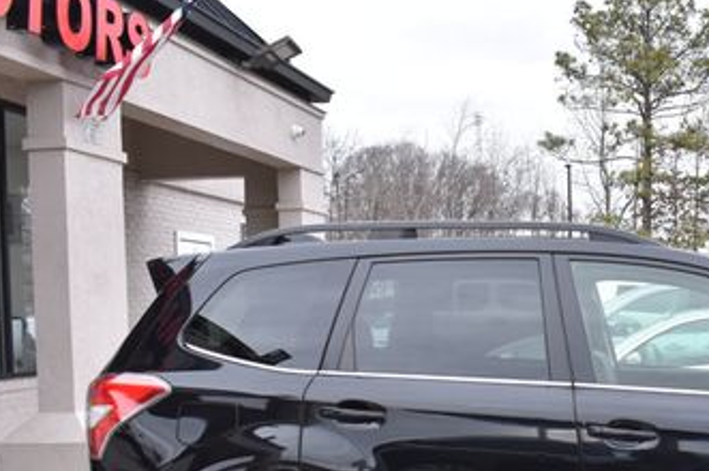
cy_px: 345
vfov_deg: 22.1
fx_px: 1200
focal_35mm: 61
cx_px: 638
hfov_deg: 31.4
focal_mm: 21
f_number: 8
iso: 400
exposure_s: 1/250
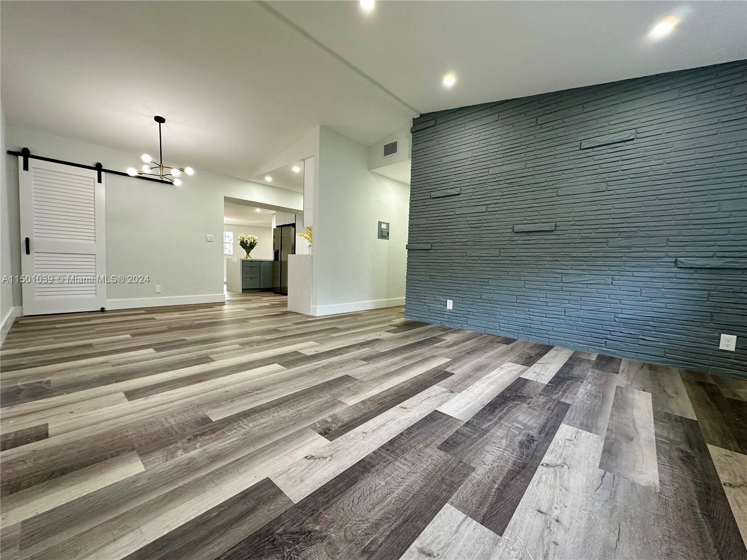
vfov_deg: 85.7
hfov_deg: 102.1
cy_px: 280
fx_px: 302
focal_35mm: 14
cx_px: 374
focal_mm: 2.22
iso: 200
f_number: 2.2
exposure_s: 1/120
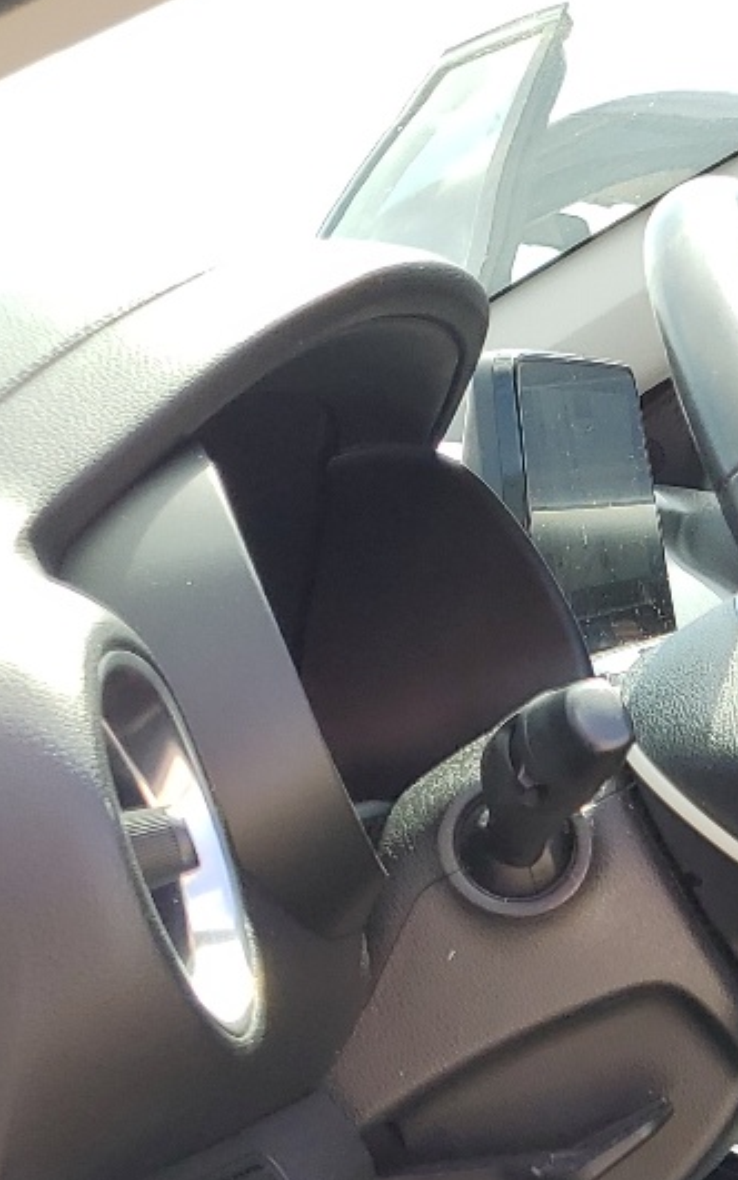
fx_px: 2670
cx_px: 1447
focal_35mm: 83
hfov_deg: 13.6
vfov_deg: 23.6
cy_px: 1249
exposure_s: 1/435
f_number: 1.5
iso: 50
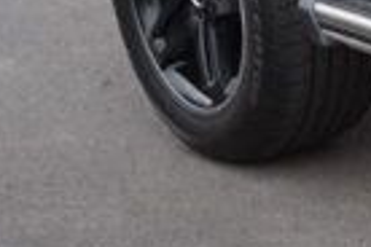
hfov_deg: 8.0
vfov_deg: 6.1
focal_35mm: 222
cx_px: 1118
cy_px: -134
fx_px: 2288
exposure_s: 1/60
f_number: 4
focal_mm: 20
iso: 160
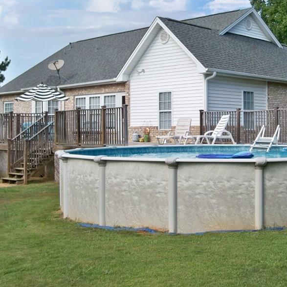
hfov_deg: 31.0
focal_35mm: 54
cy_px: 127
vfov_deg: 31.6
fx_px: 507
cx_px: 219
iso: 64
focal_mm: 6.2
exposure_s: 1/400
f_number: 3.5
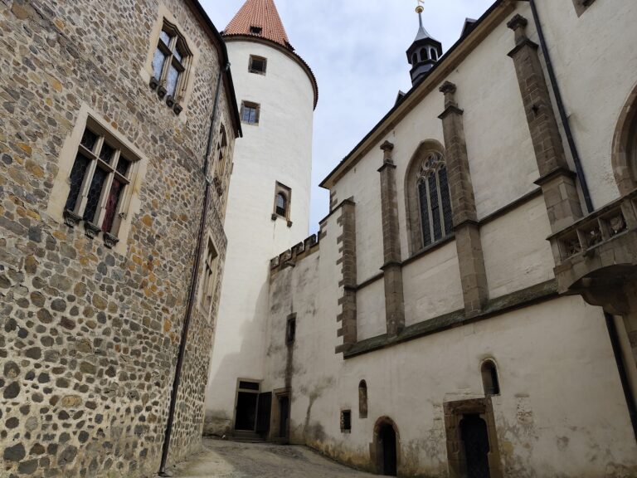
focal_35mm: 23
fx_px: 423
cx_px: 318
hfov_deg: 73.9
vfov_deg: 58.9
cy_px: 239
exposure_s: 1/1530
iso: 50
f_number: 1.65
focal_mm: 6.19
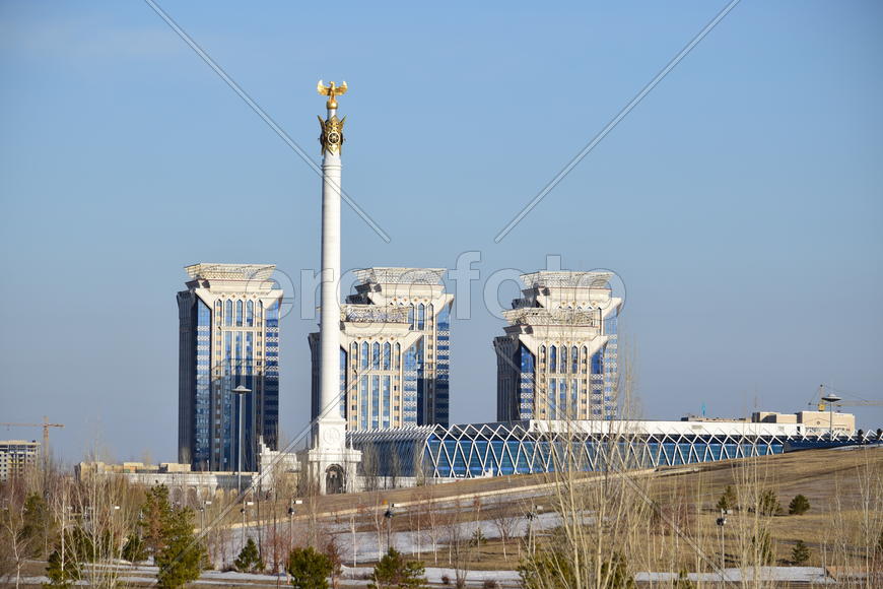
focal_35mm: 180
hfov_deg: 11.4
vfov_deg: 7.6
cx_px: 442
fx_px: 4415
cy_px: 294
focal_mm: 120
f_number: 6.3
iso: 100
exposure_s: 1/640
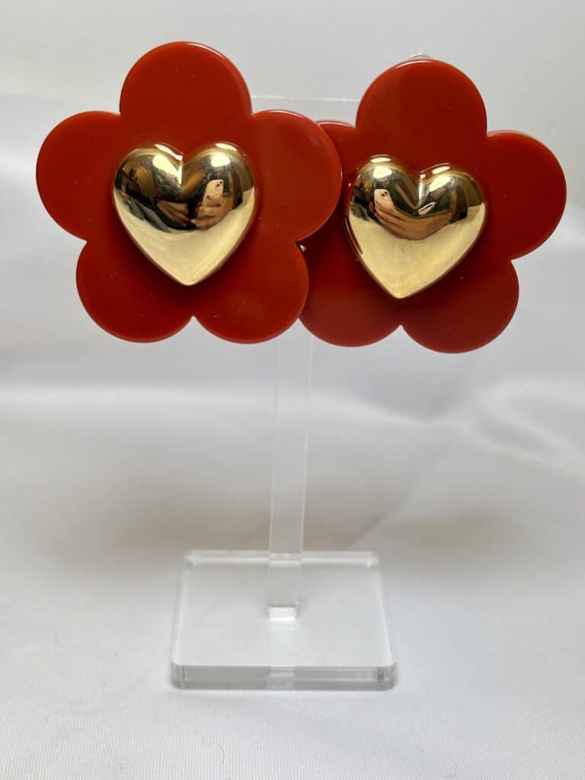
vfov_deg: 36.8
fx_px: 1172
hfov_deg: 28.0
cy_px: 390
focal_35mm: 52
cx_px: 292
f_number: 1.6
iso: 32
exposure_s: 1/360
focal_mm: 5.96
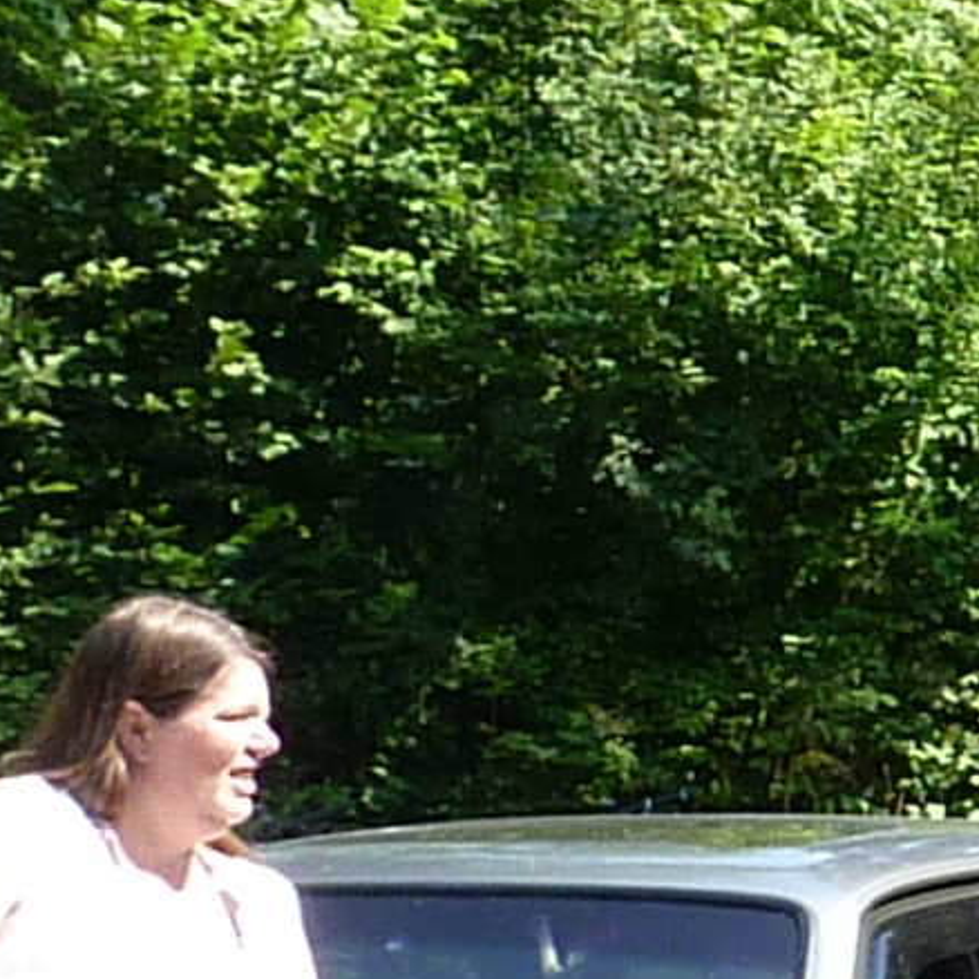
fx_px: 5887
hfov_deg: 8.5
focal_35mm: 184
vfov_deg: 9.5
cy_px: 686
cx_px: 2555
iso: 80
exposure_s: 1/160
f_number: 4
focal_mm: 4.1
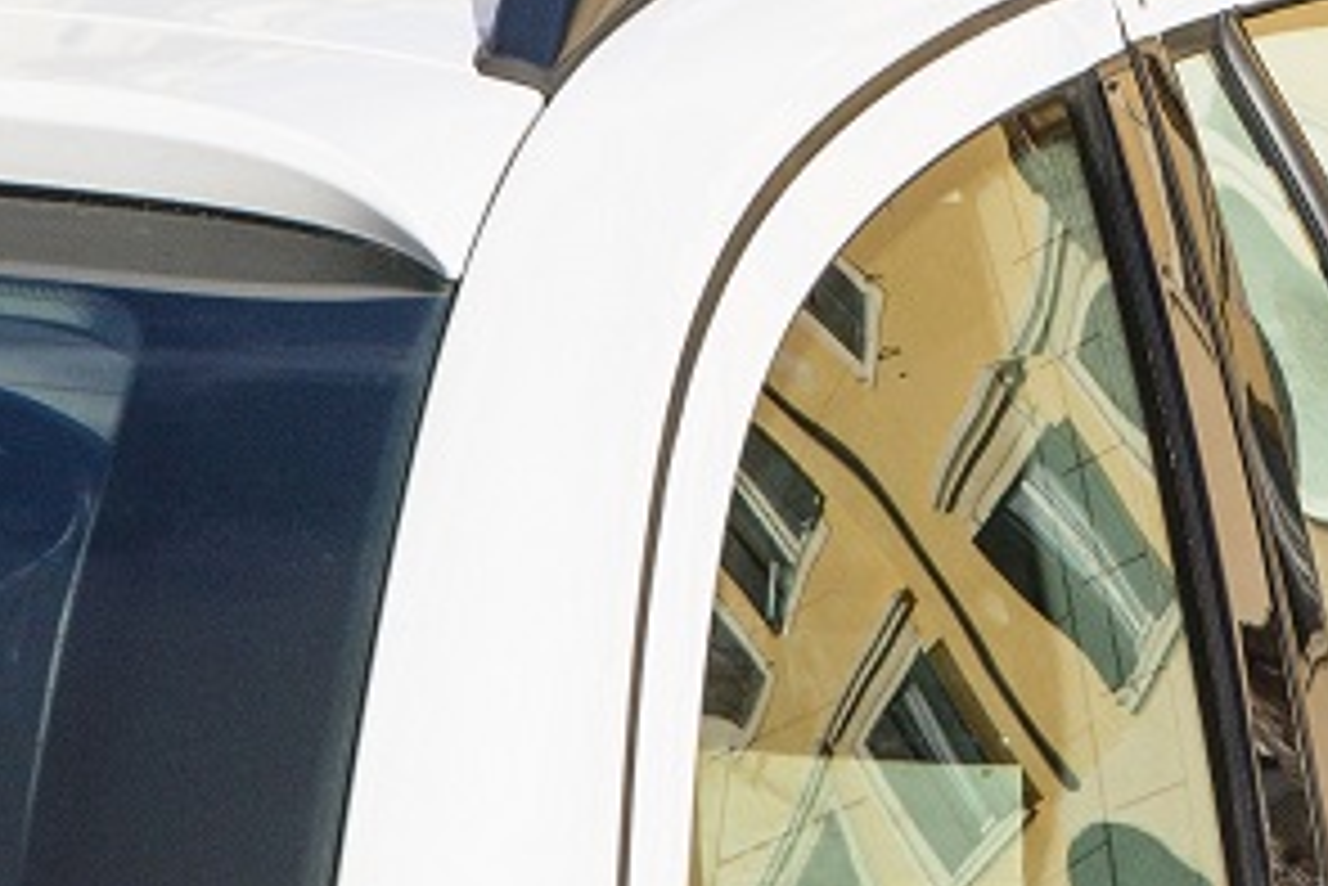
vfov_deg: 3.9
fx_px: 12995
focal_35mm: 352
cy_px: -27
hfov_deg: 5.8
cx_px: 1360
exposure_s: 1/1250
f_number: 10
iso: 400
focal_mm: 105
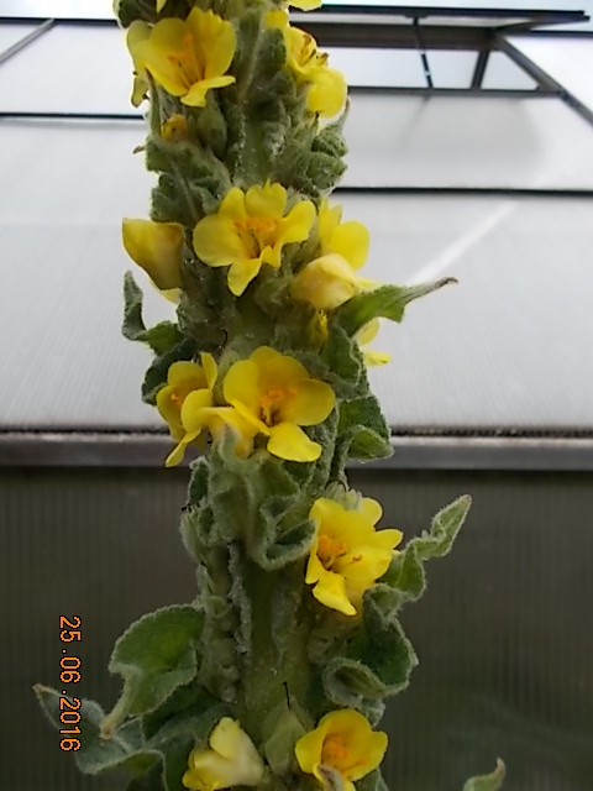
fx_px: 594
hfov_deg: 53.1
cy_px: 396
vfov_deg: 67.3
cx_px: 296
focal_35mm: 26
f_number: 3.2
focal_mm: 4.6
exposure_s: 1/250
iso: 80
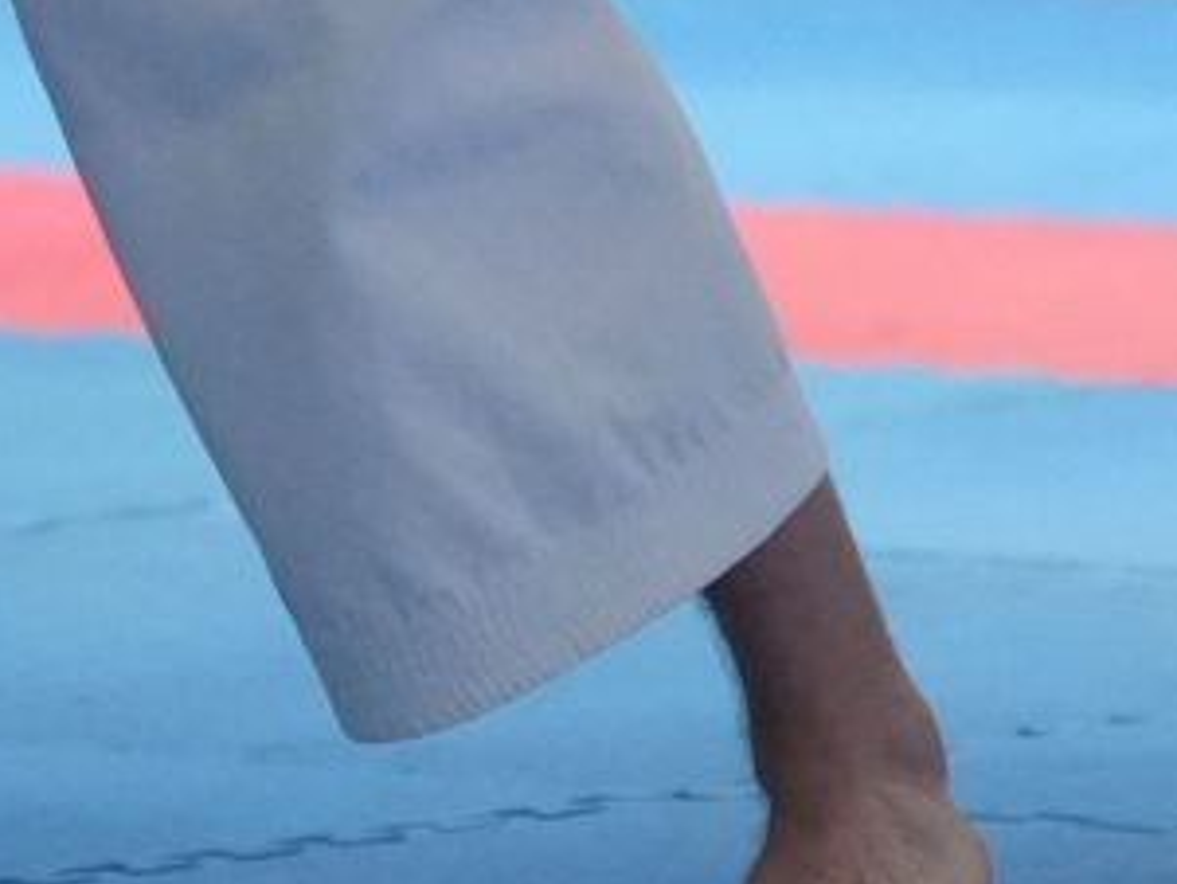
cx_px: -907
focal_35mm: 557
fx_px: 18946
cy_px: -982
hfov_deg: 3.5
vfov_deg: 2.7
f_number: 2.8
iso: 5000
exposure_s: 1/500
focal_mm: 97
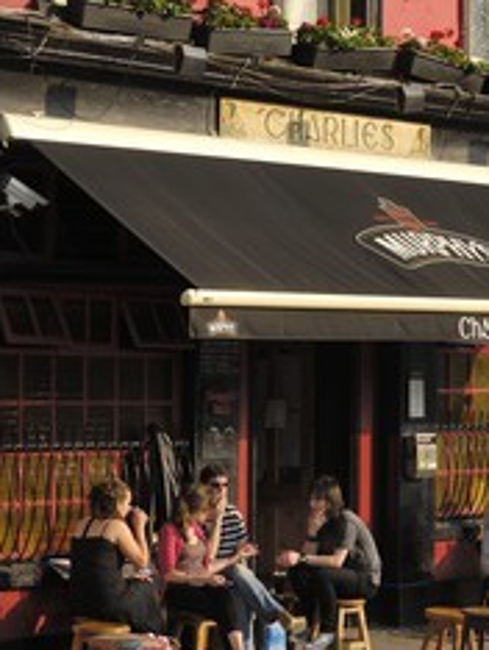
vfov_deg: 15.9
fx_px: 2331
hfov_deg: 11.8
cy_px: 342
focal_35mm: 124
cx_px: 533
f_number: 6.7
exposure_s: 1/160
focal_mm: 48
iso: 100
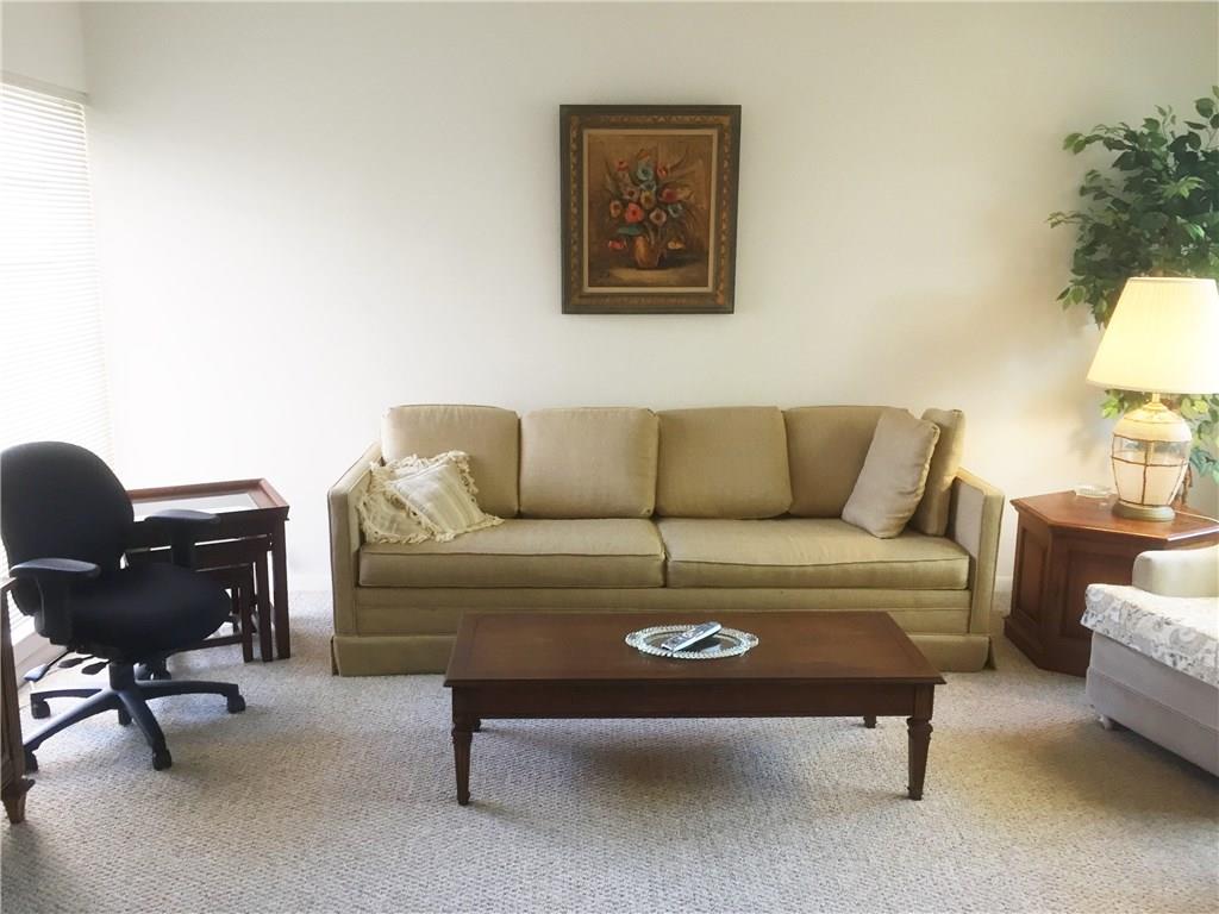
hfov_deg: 61.7
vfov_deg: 48.2
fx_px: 1021
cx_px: 610
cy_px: 457
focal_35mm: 29
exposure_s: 1/30
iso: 64
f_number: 2.2
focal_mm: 4.15
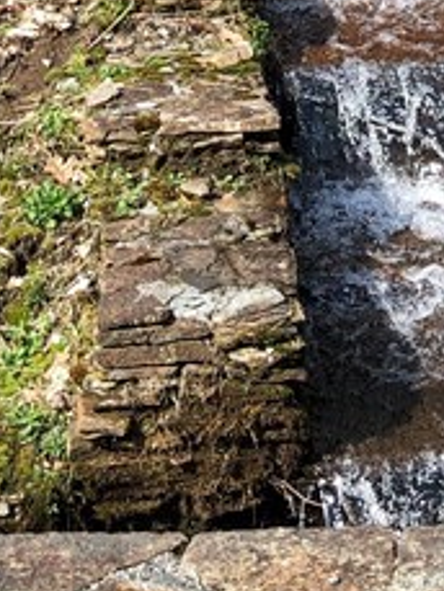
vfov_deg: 15.0
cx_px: 488
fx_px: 2136
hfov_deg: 11.7
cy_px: -206
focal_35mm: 125
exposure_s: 1/716
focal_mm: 3.99
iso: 20
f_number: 1.8
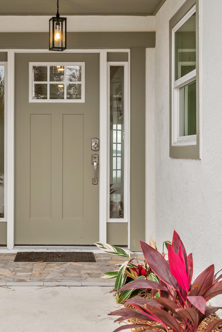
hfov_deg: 21.4
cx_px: 59
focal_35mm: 63
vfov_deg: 31.9
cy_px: 148
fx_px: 583
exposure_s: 1/15
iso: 100
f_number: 10
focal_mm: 24
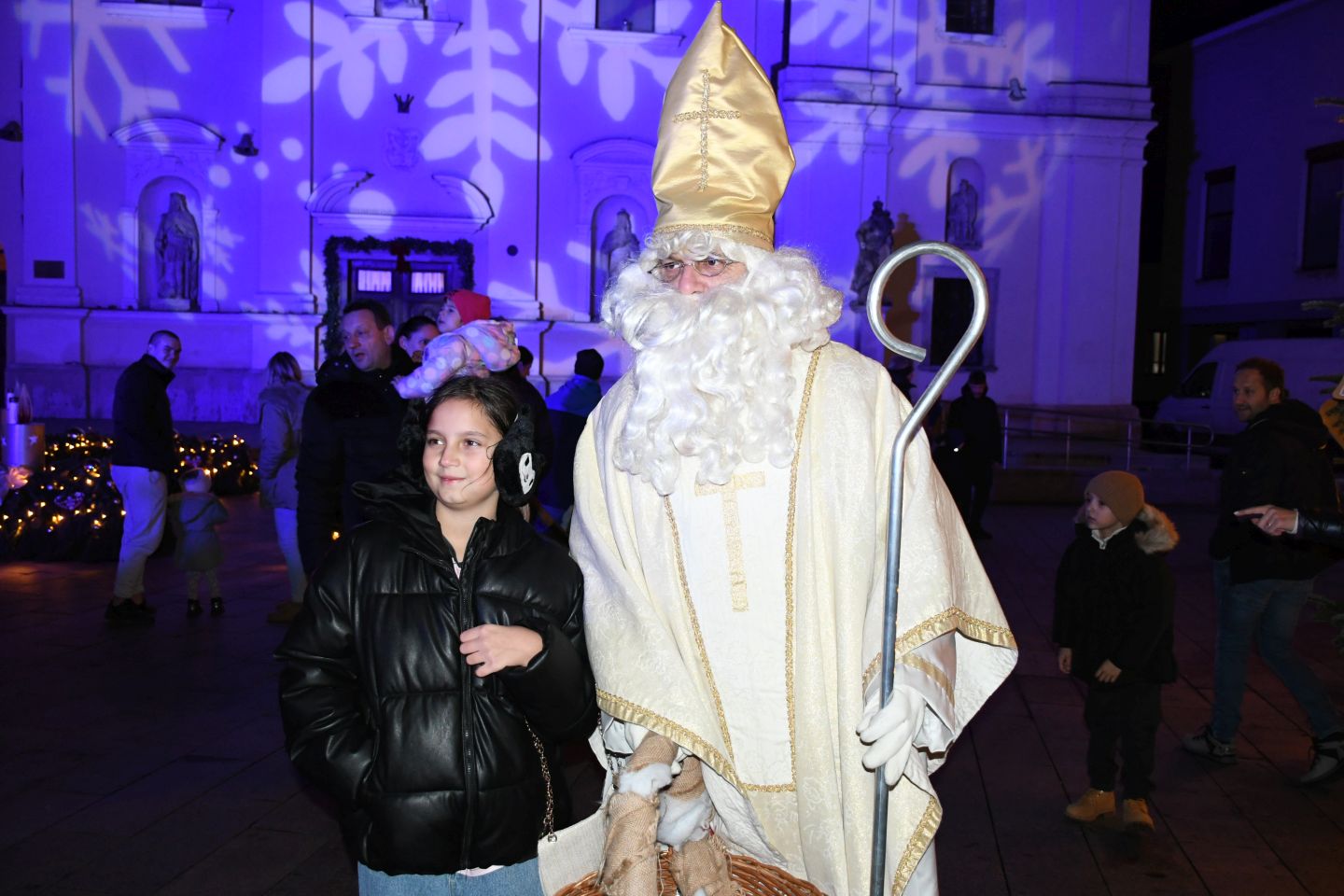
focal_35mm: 33
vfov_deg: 40.0
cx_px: 672
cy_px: 448
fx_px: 1232
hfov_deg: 57.2
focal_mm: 22
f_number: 3.5
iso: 2000
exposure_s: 1/80
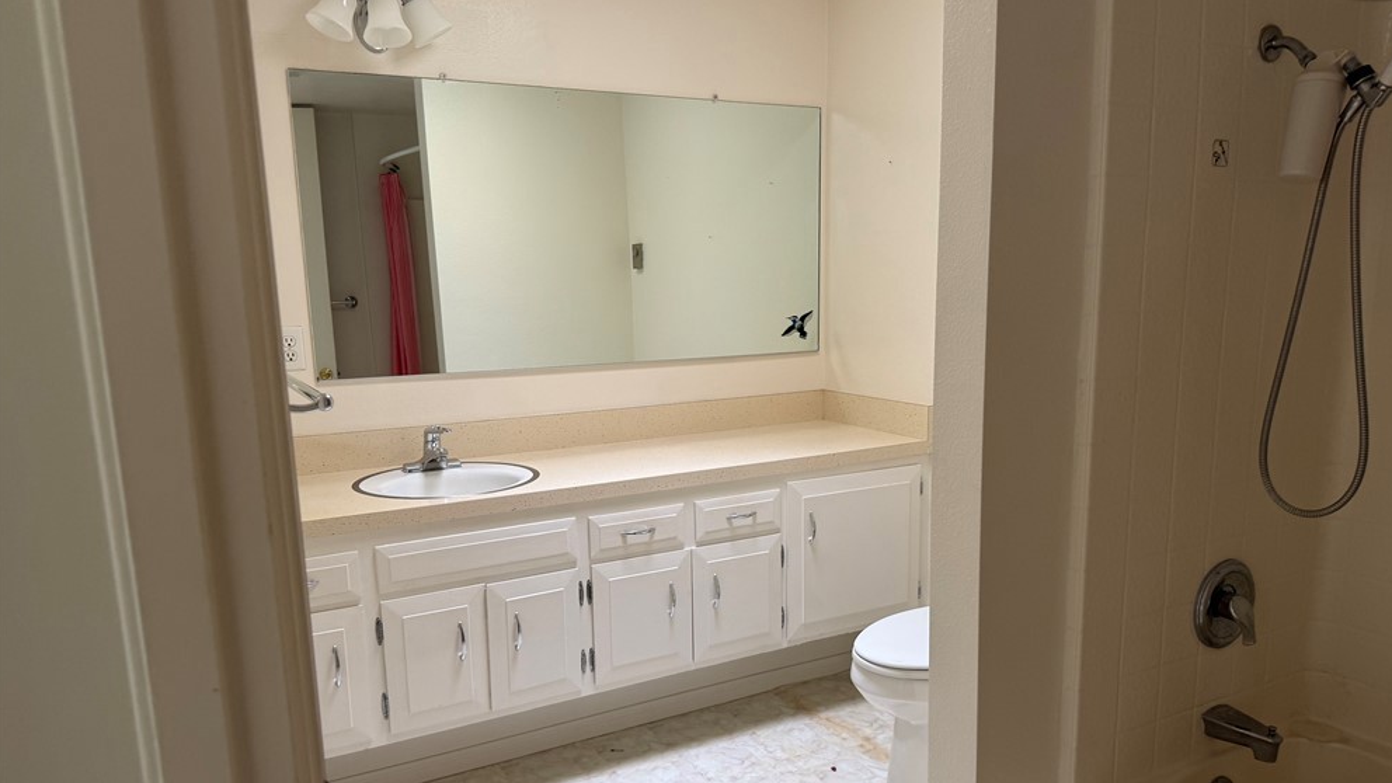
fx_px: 997
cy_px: 469
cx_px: 714
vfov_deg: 42.7
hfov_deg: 69.8
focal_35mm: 27
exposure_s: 1/60
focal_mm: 6.76
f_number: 1.78
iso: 100
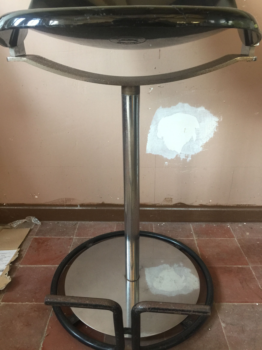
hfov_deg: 48.2
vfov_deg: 61.7
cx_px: 131
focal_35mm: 29
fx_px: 293
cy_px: 175
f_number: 2.2
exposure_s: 1/17
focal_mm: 4.15
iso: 80
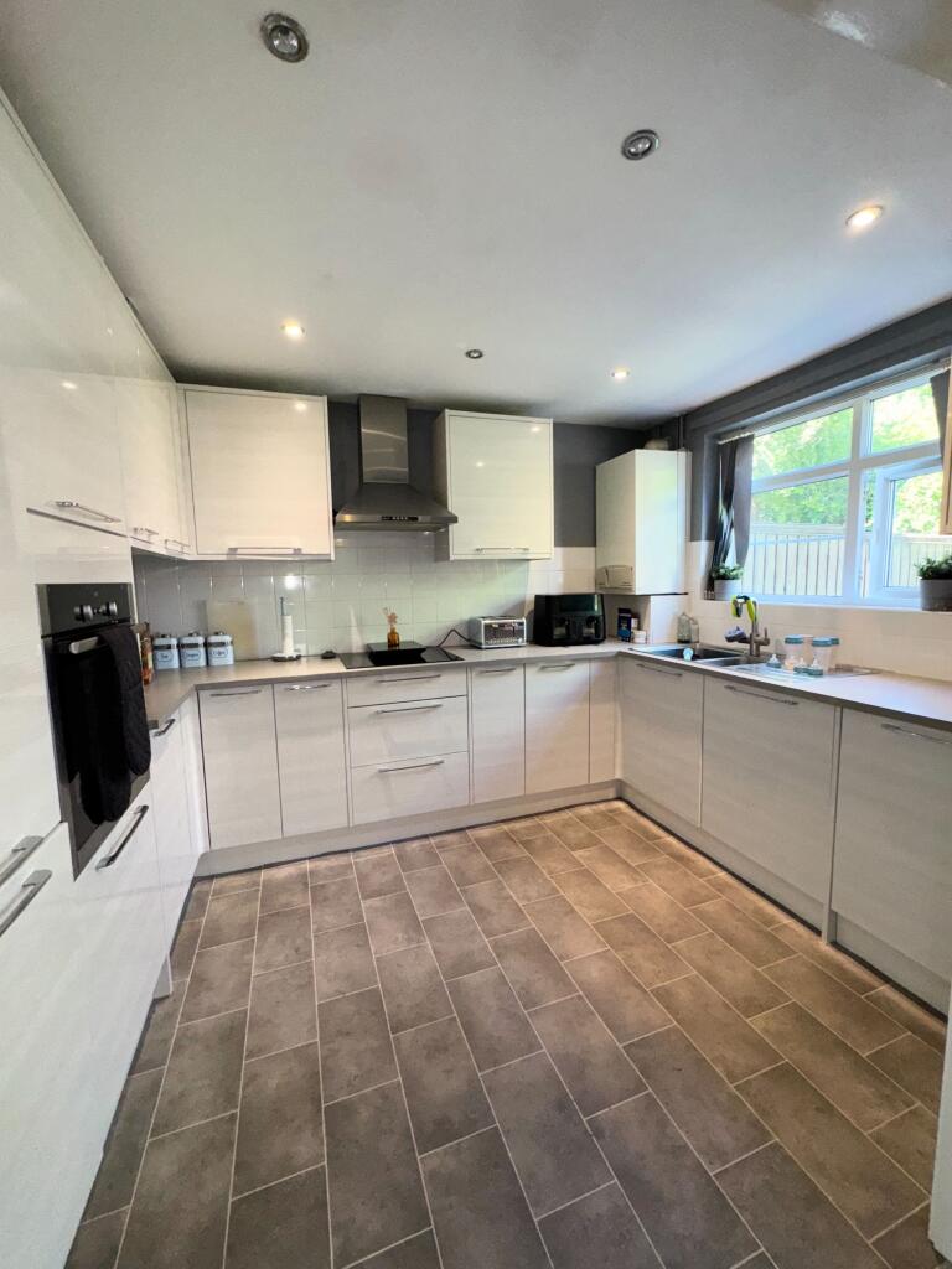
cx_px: 476
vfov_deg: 102.1
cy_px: 634
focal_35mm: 14
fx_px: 513
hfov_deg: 85.7
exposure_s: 1/62
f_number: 2.2
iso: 80
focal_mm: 2.22
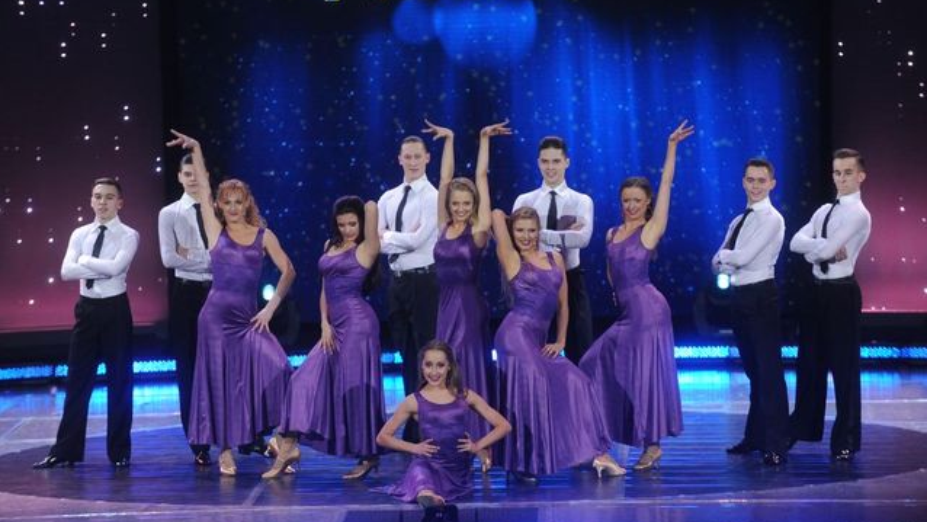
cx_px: 464
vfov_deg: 5.8
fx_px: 5162
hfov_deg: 10.3
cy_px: 246
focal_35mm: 210
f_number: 4
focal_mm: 200
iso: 2500
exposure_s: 1/250
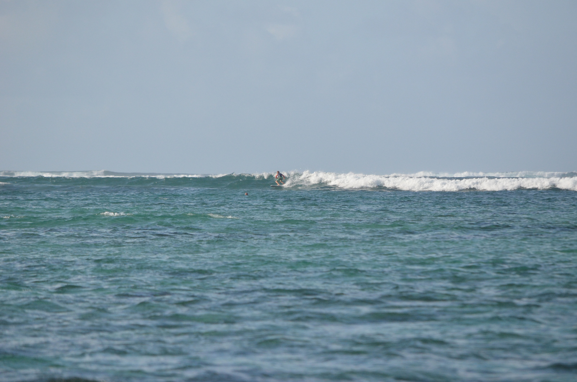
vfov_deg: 3.0
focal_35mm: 450
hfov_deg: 4.6
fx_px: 7198
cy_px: 191
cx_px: 288
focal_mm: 300
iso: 1000
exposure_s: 1/4000
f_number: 8
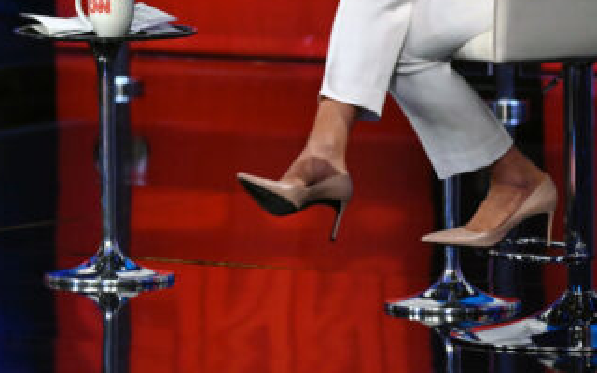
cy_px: -14
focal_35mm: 440
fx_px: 7159
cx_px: 168
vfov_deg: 3.0
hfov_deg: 4.8
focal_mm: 180
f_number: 3.2
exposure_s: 1/800
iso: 5000
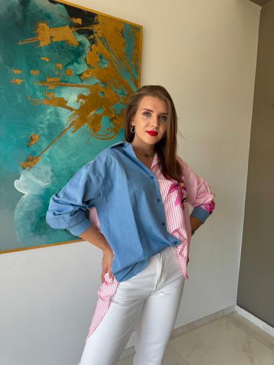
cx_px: 137
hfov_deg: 56.8
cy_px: 182
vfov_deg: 71.6
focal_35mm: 24
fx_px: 253
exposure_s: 1/250
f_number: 1.78
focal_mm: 6.76
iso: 64
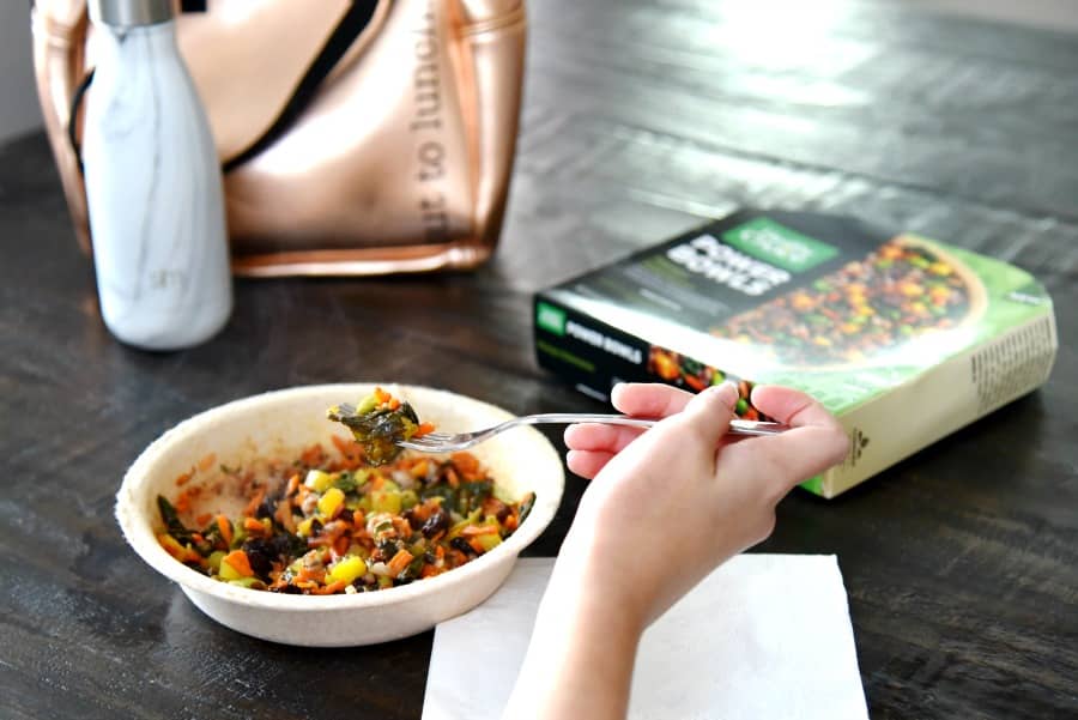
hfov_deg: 32.4
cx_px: 539
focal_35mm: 62
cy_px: 360
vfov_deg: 21.9
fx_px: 1857
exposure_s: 1/60
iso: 1800
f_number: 4
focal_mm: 62
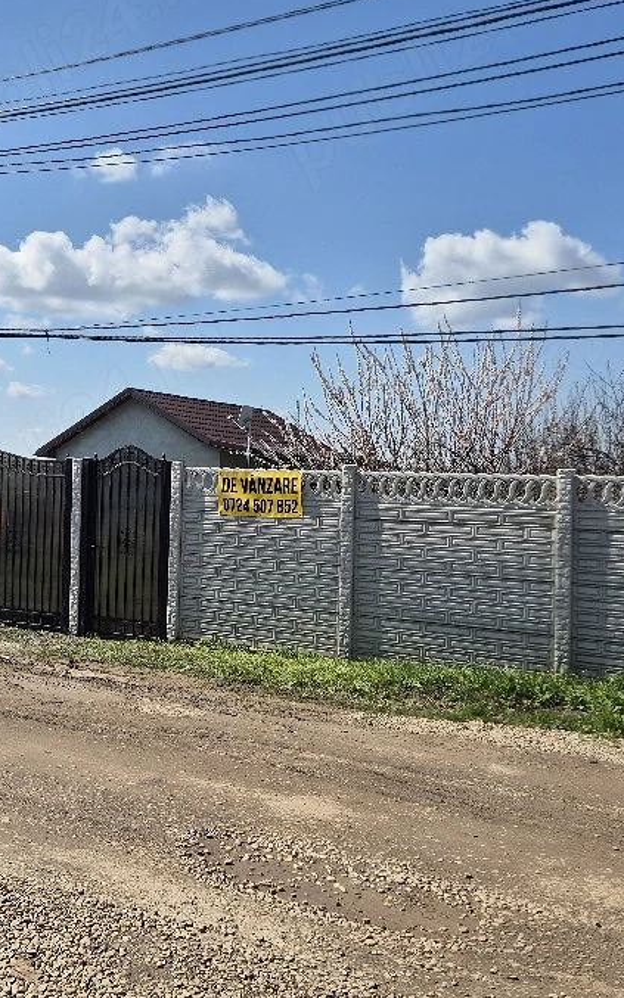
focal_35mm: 36
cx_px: 162
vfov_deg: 53.9
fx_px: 980
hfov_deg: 34.6
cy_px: 451
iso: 25
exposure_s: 1/3333
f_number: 1.8
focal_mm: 5.4
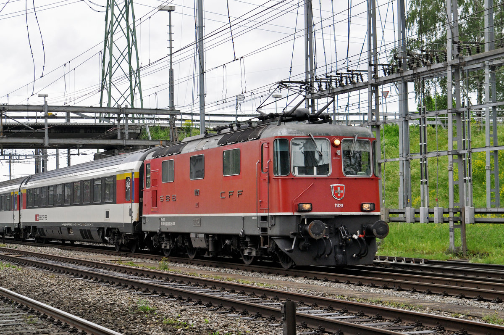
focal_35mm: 78
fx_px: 1091
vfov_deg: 17.4
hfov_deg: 26.0
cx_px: 252
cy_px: 168
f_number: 4
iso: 640
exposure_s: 1/1000
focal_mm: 52
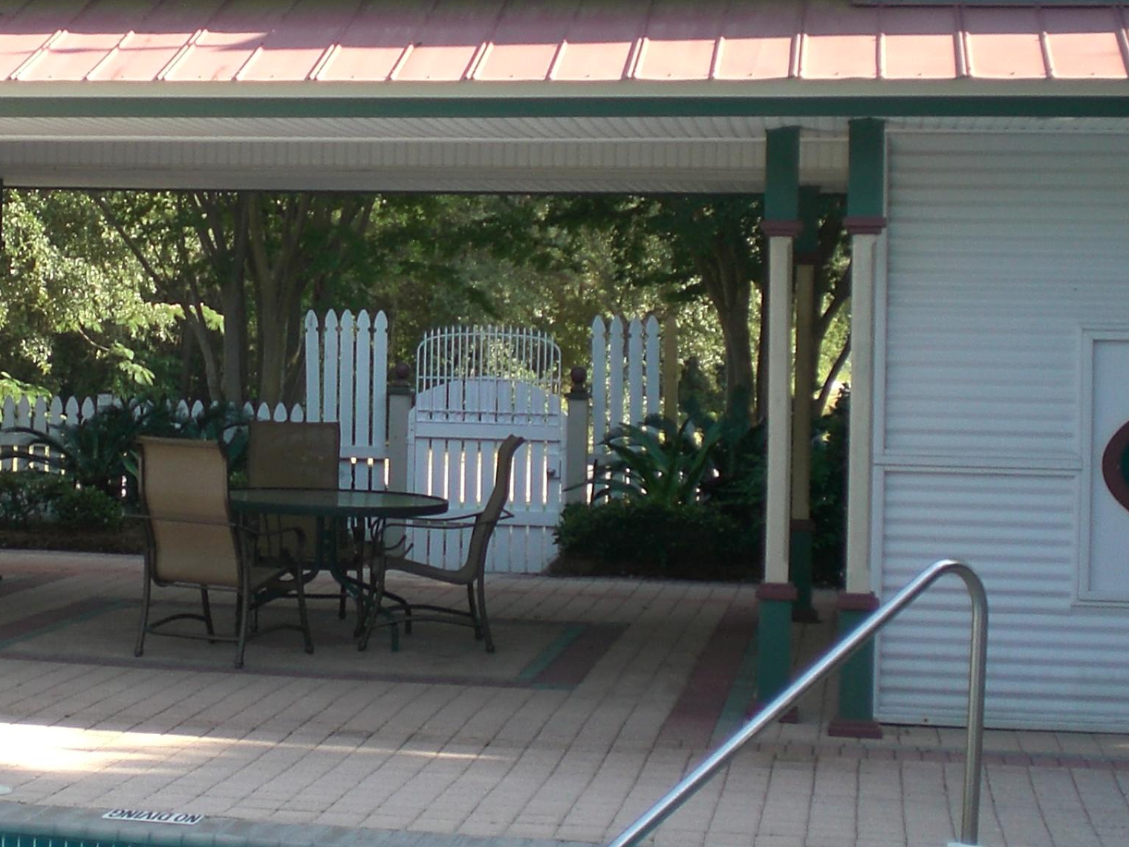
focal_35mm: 75
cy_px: 250
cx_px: 244
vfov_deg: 19.5
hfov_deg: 25.6
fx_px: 2446
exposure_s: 1/200
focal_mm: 6.3
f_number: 3.1
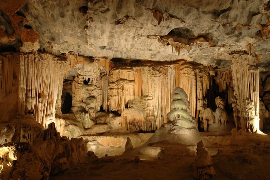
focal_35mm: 40
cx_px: 135
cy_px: 90
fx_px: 303
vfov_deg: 33.0
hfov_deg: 48.0
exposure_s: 2.5
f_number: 14
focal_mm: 27
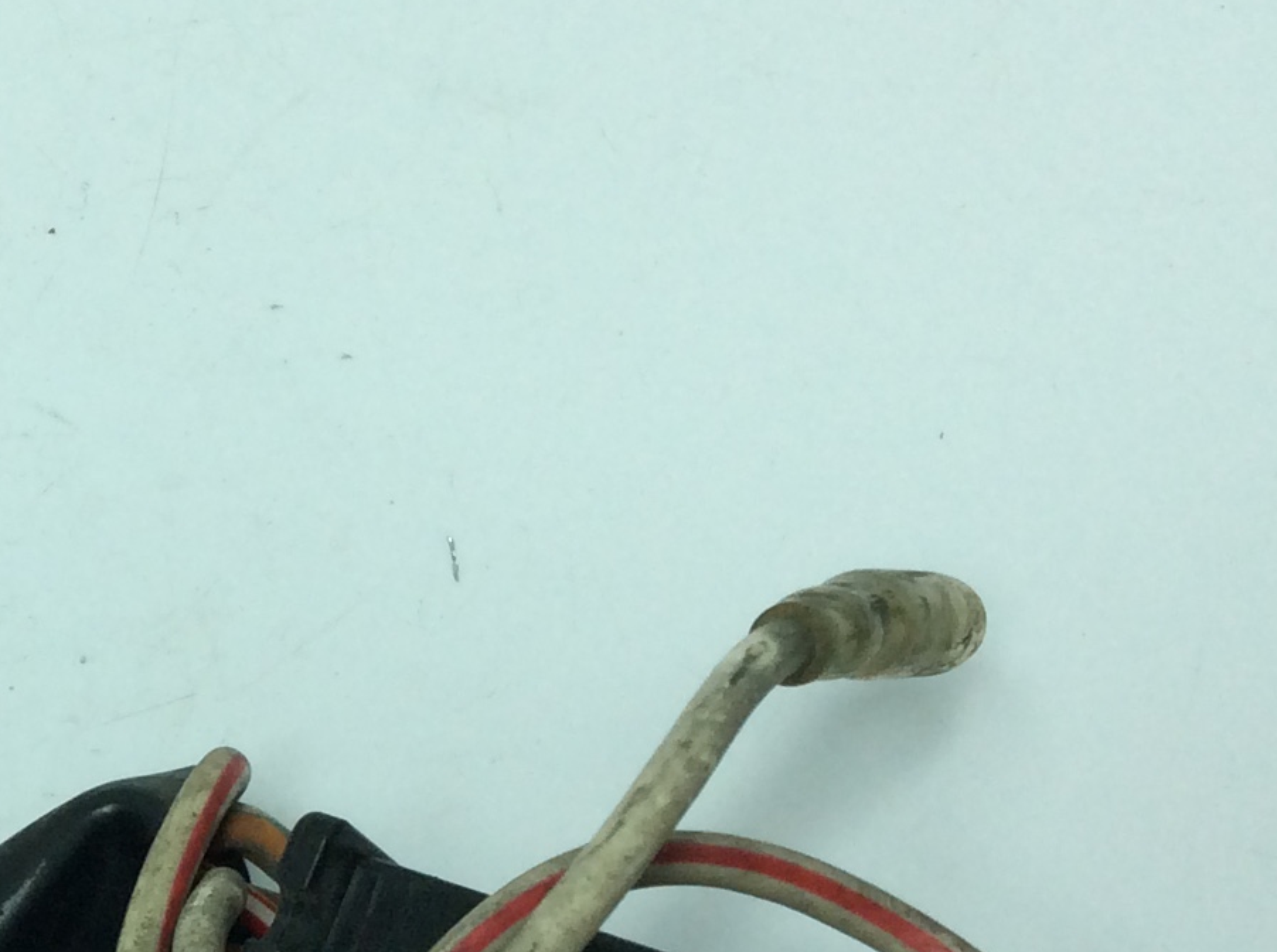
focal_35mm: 92
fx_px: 3388
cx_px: -259
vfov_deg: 15.8
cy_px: 832
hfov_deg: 20.0
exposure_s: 1/578
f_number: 2.4
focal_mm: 3.3
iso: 32
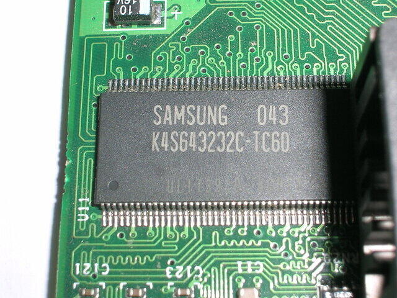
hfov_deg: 26.7
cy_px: 149
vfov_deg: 20.2
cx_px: 198
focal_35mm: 73
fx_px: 837
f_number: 6.5
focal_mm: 11.1
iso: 50
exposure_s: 1/60.1
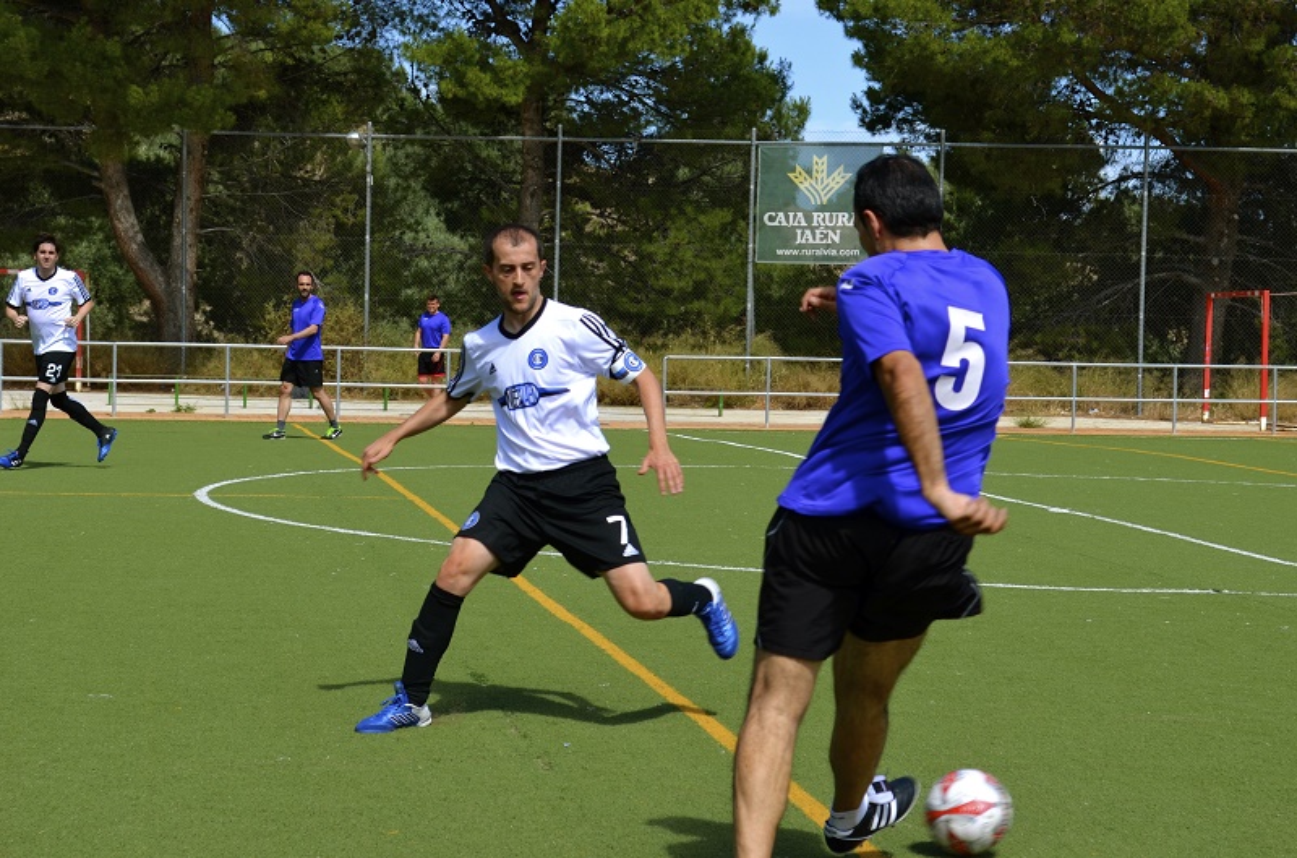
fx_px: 2965
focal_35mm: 82
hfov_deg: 24.7
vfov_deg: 16.5
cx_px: 648
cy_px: 429
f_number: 8
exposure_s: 1/250
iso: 100
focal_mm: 55
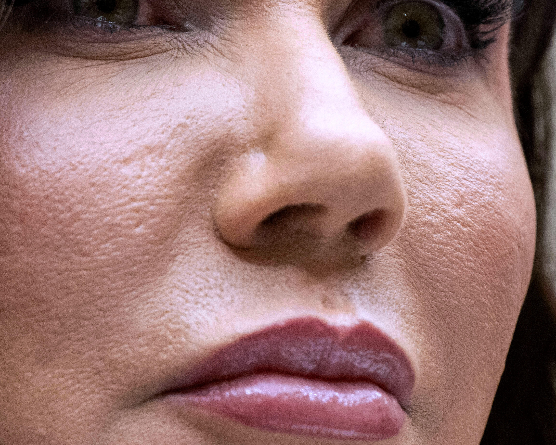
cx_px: 88
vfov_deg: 1.2
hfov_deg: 1.4
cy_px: 257
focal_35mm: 1341
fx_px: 22069
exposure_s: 1/250
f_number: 6.3
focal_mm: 570
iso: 5000
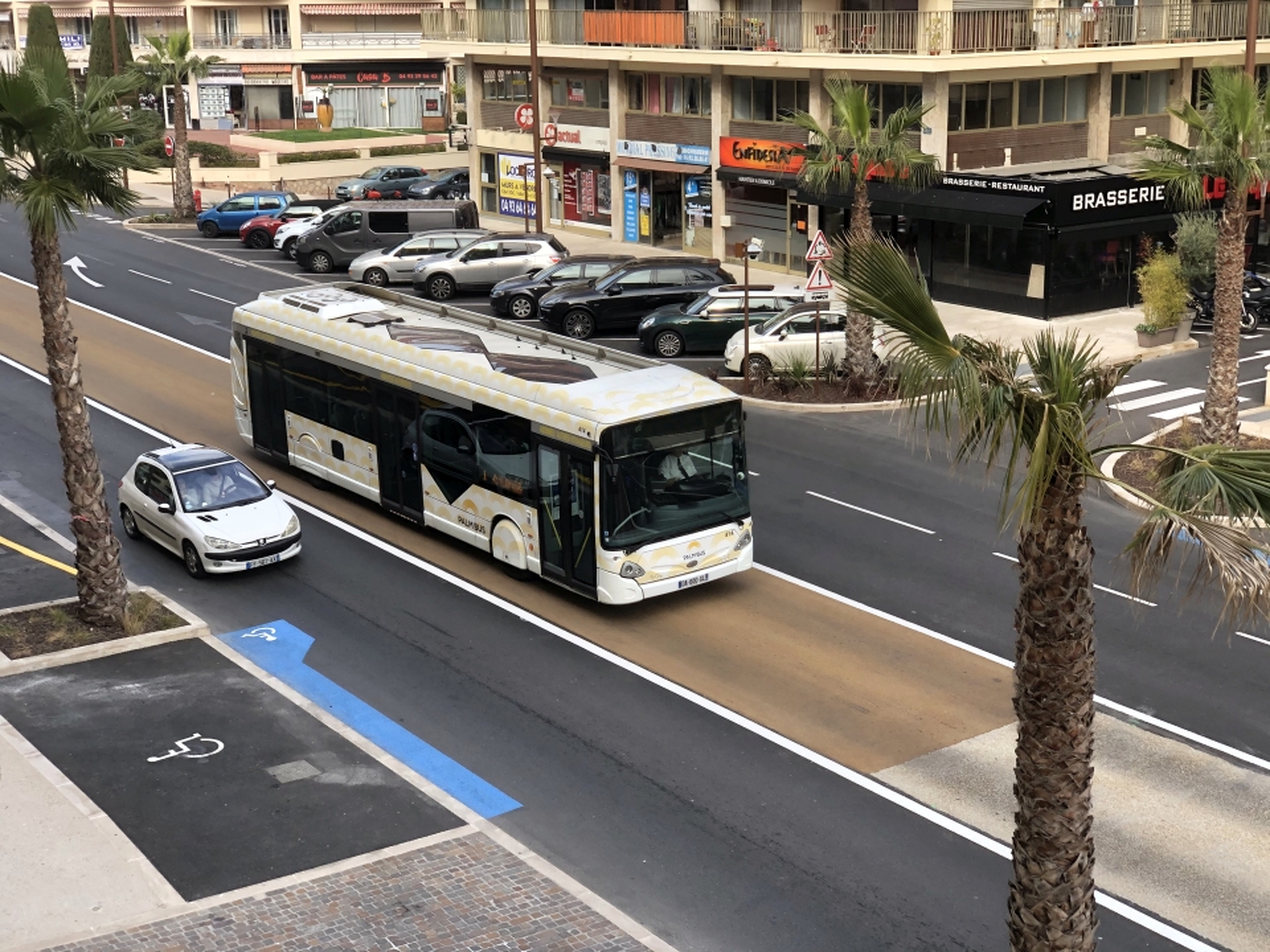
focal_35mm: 52
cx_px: 635
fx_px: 1908
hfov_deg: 36.8
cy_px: 476
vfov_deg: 28.0
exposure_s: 1/245
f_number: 2.4
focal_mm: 6
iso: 16
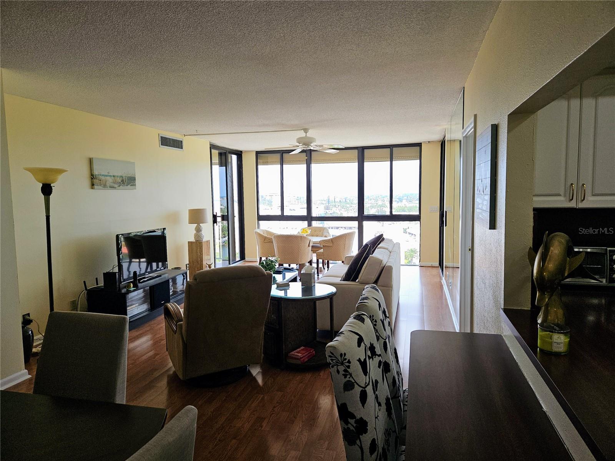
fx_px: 409
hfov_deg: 73.9
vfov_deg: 58.9
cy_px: 230
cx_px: 308
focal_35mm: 23
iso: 25
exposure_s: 1/157
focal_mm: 5.4
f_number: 1.8
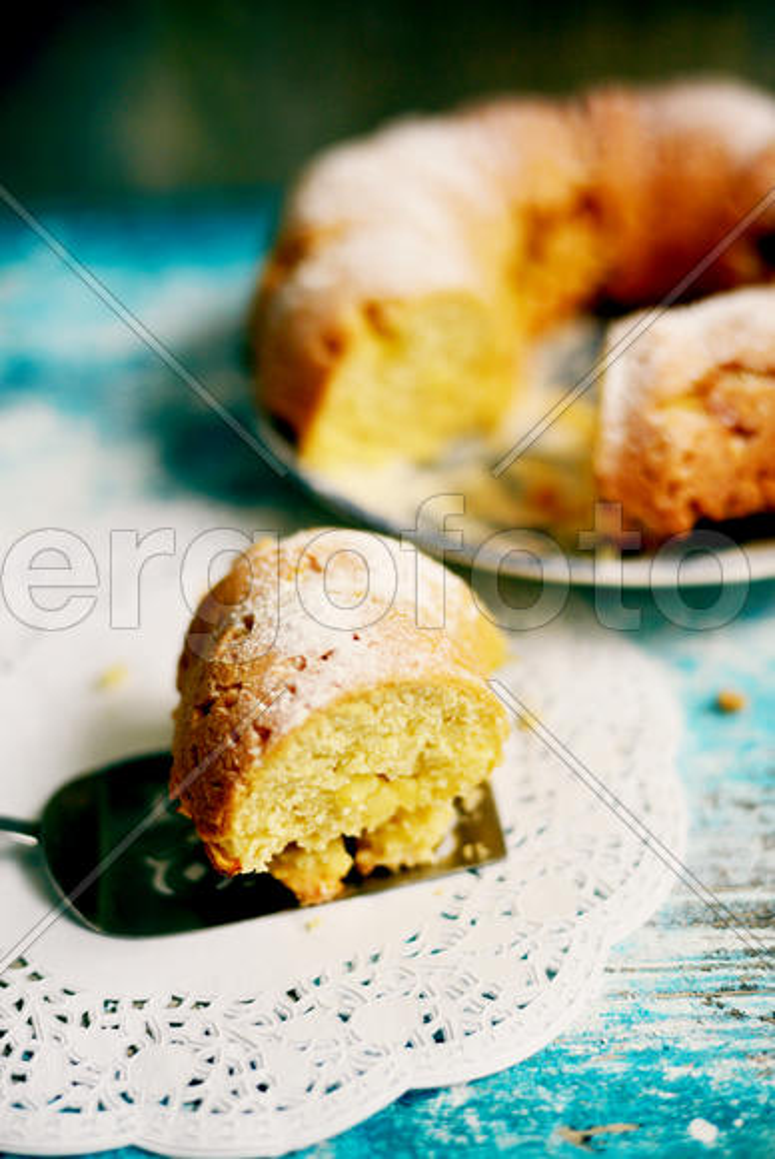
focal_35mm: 50
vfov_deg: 39.6
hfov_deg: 27.1
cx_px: 388
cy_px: 580
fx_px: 1611
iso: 500
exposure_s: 1/125
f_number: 2.5
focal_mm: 50
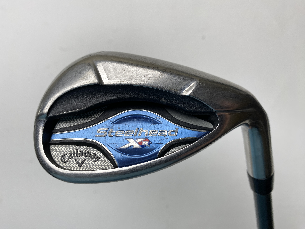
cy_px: 114
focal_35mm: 26
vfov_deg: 53.1
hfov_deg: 67.3
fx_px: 229
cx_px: 152
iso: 32
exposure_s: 1/375
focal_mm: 4.25
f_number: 1.8
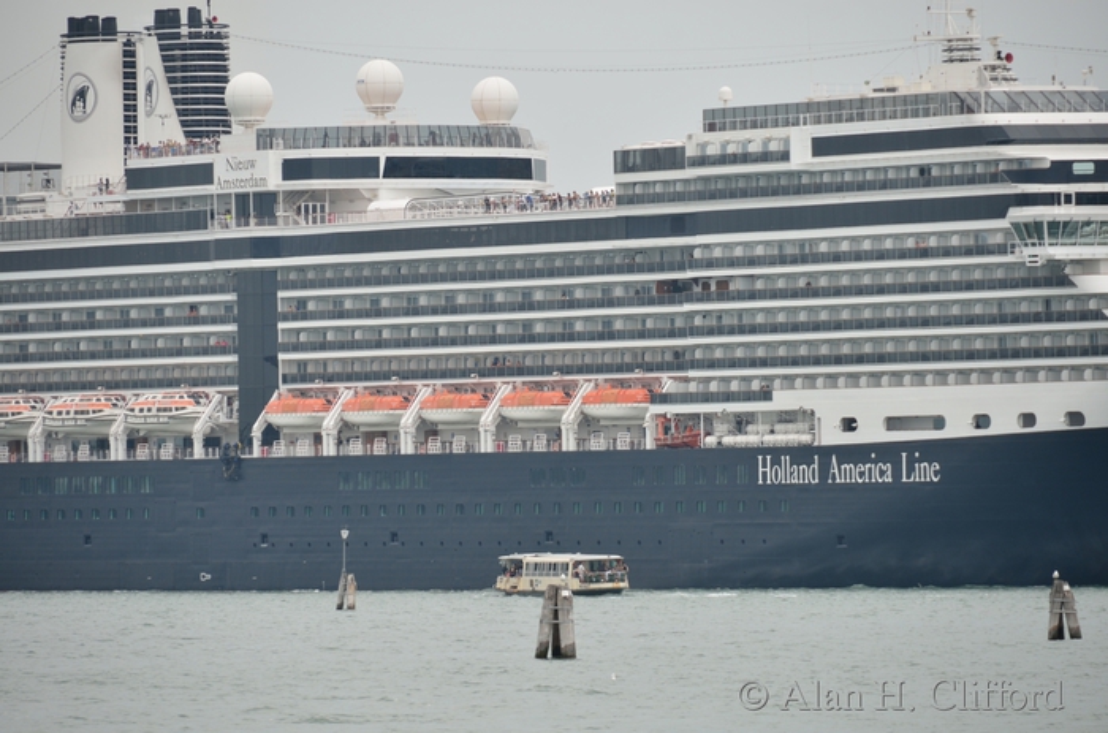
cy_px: 366
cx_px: 554
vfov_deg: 4.6
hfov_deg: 6.9
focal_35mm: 300
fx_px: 9210
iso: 100
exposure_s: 1/320
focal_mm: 200
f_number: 5.6
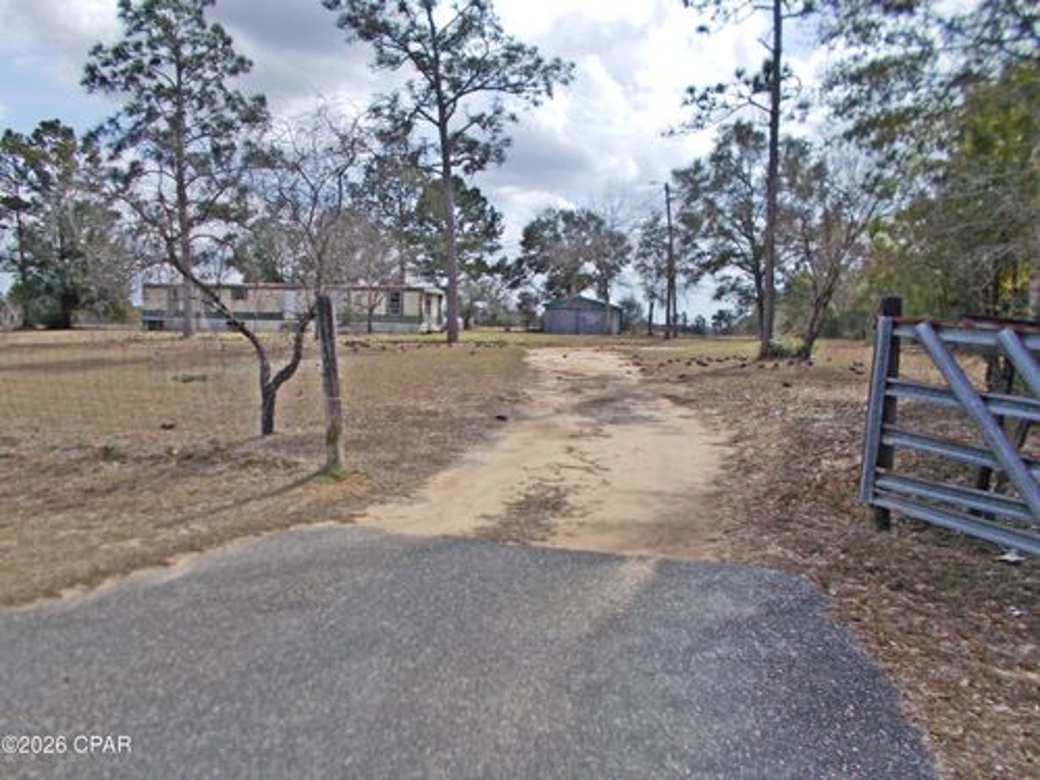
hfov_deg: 67.3
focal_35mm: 26
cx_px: 520
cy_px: 390
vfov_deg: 53.1
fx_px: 781
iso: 80
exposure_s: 1/200
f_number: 8
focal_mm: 4.6
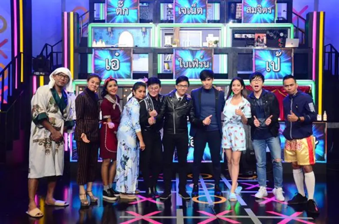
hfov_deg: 53.2
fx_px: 338
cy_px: 112
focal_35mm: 36
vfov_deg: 36.7
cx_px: 170
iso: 6400
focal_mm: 24
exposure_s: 1/320
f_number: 9
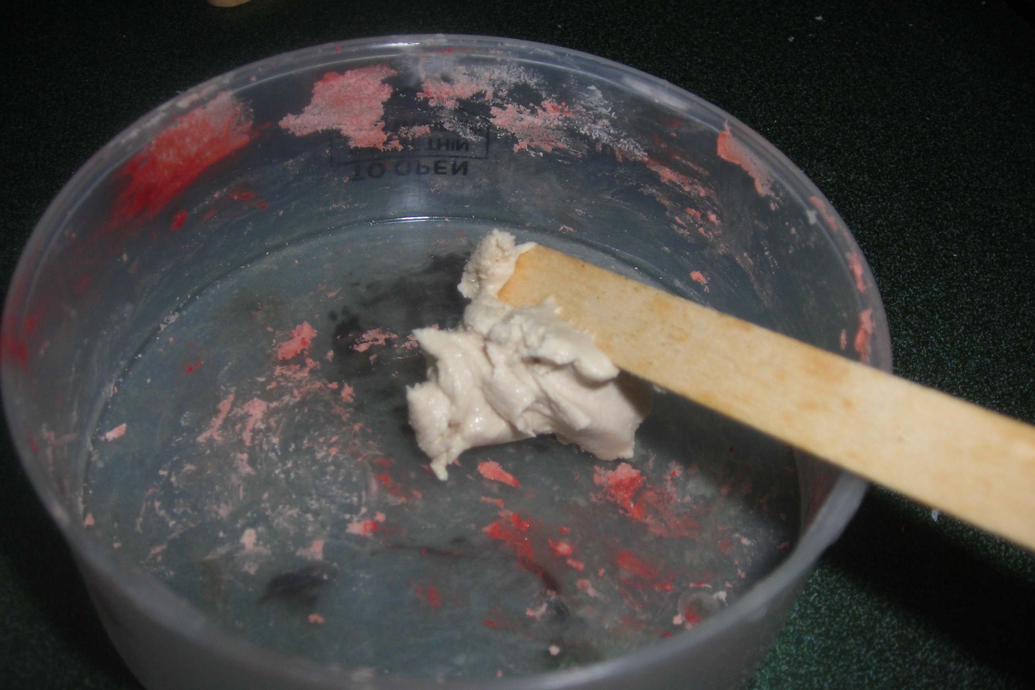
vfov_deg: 33.4
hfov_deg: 48.5
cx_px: 516
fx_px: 1150
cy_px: 378
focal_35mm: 40
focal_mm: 6.3
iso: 50
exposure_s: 1/60.1
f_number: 3.2
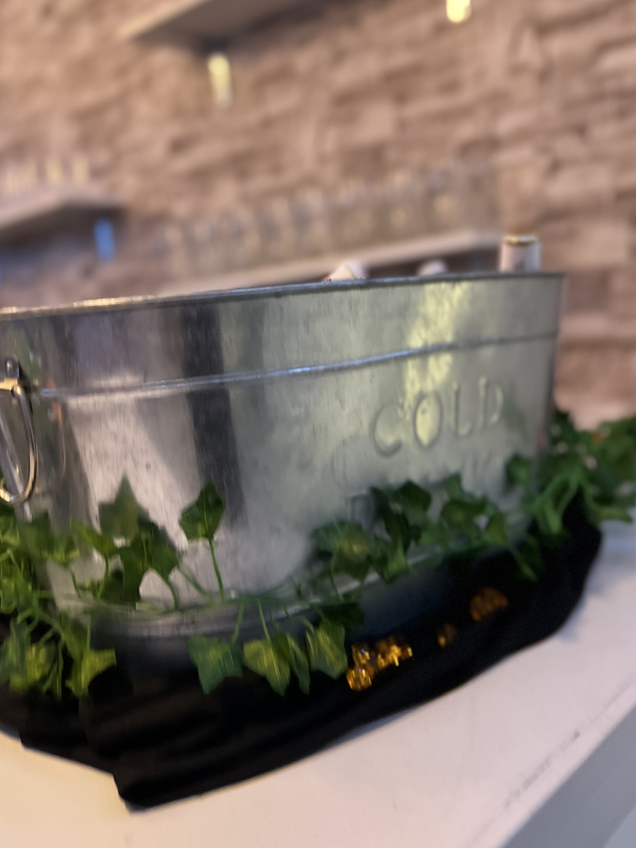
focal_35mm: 33
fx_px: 808
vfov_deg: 55.2
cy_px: 483
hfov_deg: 42.9
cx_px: 326
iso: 320
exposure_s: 1/60
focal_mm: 5.7
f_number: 1.5
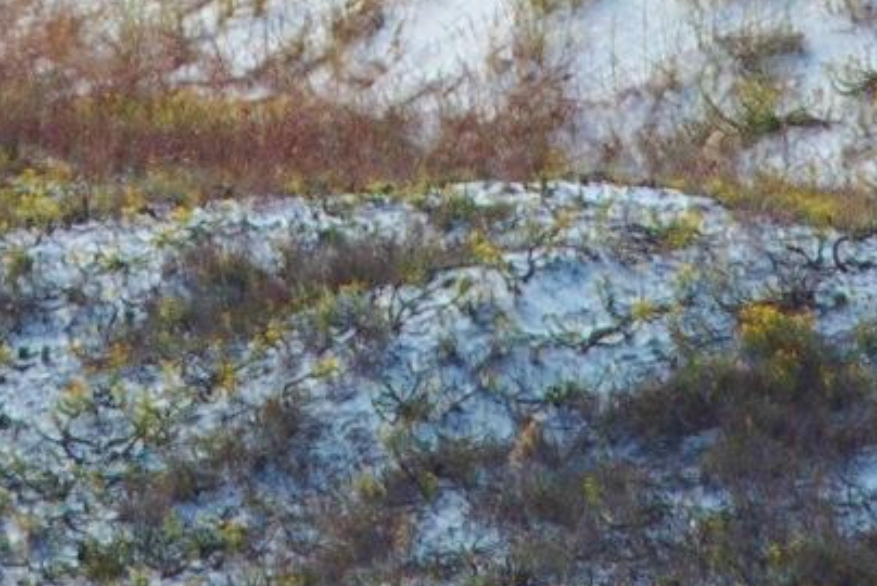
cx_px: 250
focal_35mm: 970
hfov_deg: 2.1
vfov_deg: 1.4
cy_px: -588
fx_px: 23656
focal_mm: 135
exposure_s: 1/640
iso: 100
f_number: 6.3
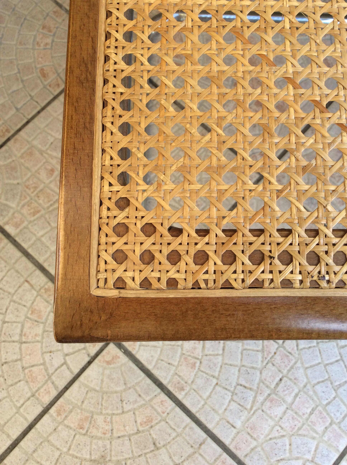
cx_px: 174
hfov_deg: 44.1
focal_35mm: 32
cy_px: 232
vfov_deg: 56.9
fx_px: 429
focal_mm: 3.3
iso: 32
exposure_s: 1/170
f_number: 2.4
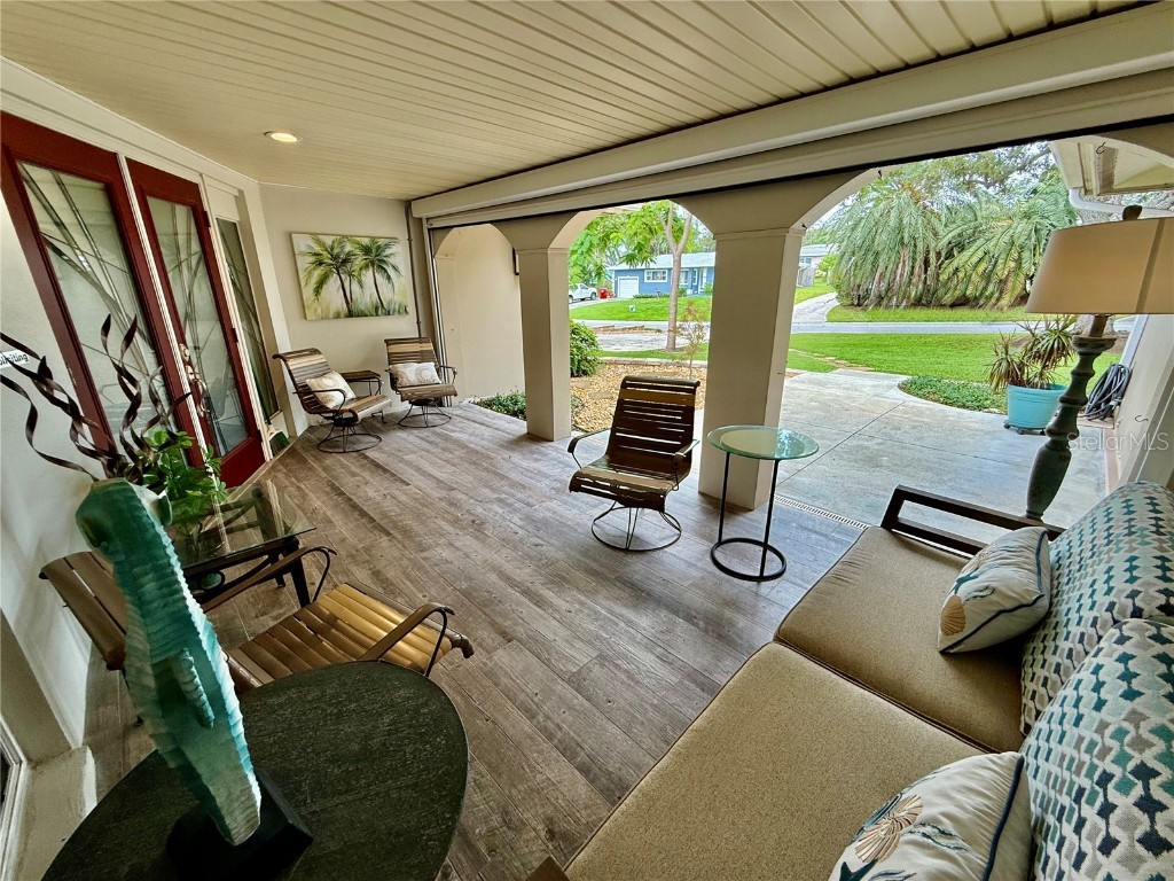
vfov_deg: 85.7
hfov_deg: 102.1
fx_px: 475
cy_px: 440
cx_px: 587
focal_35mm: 14
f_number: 2.2
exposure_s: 1/99
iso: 64
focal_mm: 2.22
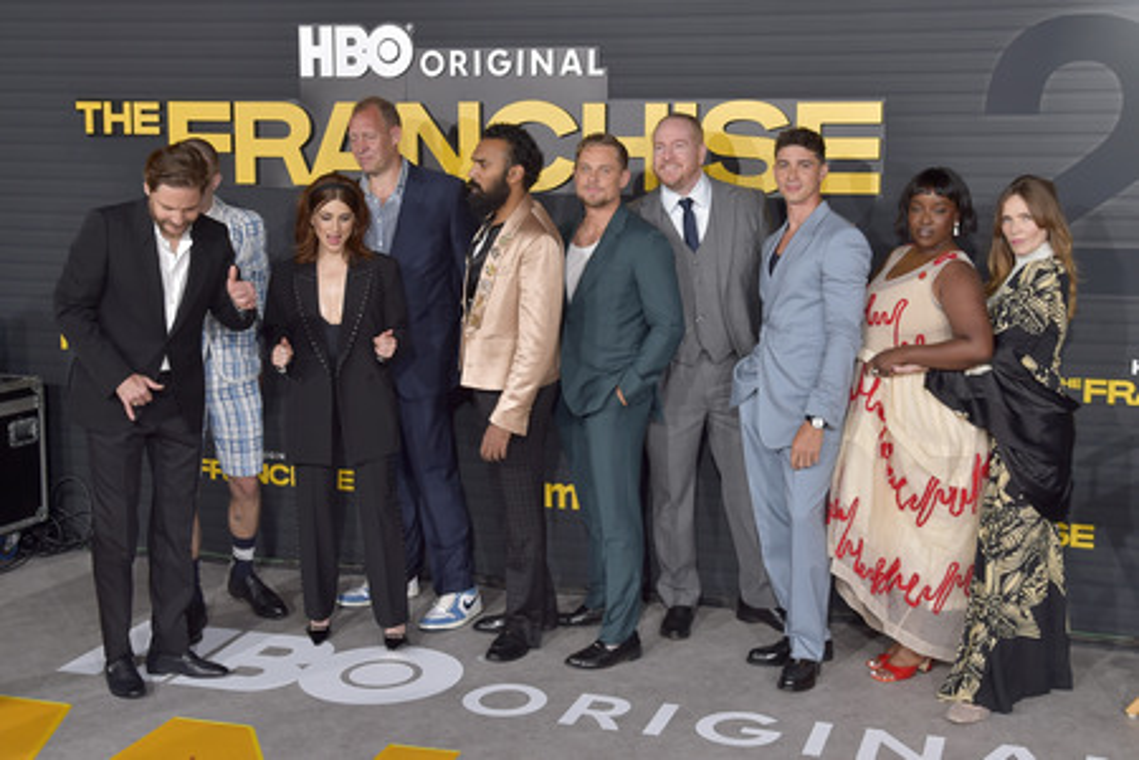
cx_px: 570
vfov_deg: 35.1
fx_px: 1202
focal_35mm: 38
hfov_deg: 50.7
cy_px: 380
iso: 400
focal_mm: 38
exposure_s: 1/250
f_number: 6.3
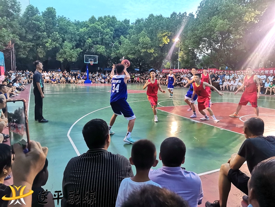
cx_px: 138
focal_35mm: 26
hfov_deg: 67.3
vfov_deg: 53.1
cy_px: 104
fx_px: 207
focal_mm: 5.5
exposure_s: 1/50
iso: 320
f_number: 1.8
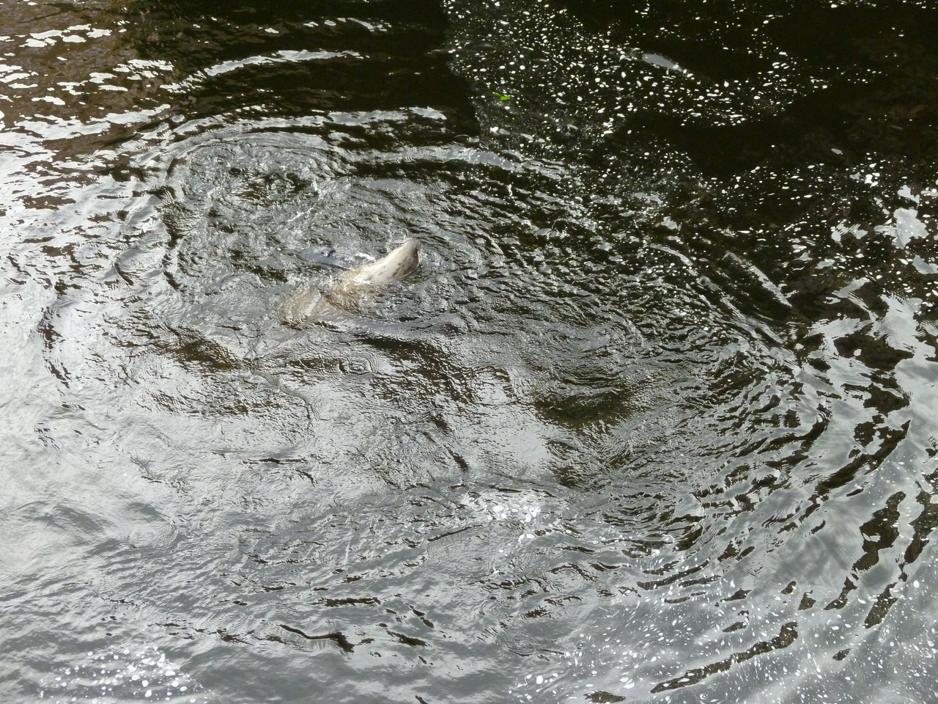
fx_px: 2059
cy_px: 352
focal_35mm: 76
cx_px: 469
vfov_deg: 19.4
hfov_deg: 25.7
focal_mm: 13.6
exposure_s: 1/200
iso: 500
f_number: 4.9
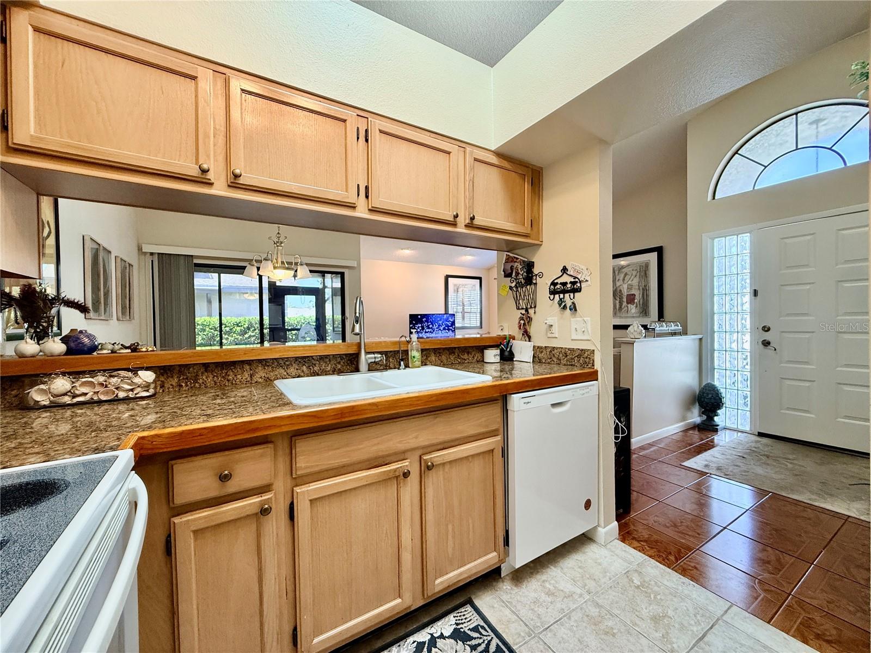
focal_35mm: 14
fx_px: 352
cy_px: 326
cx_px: 436
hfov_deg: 102.1
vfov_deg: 85.7
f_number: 2.2
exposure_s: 1/120
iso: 200
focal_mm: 2.22
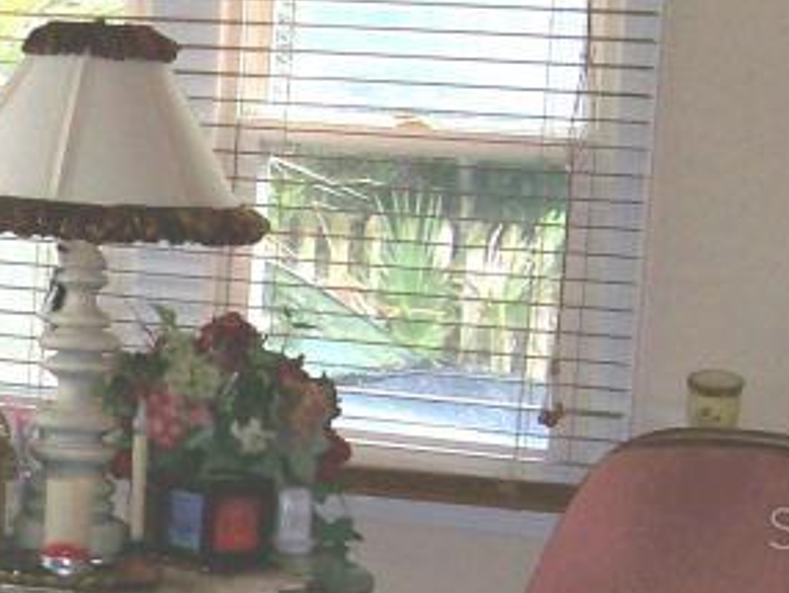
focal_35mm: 129
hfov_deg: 14.3
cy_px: 528
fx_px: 2943
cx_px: -383
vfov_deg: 11.4
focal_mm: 6
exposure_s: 1/64
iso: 80
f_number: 2.7
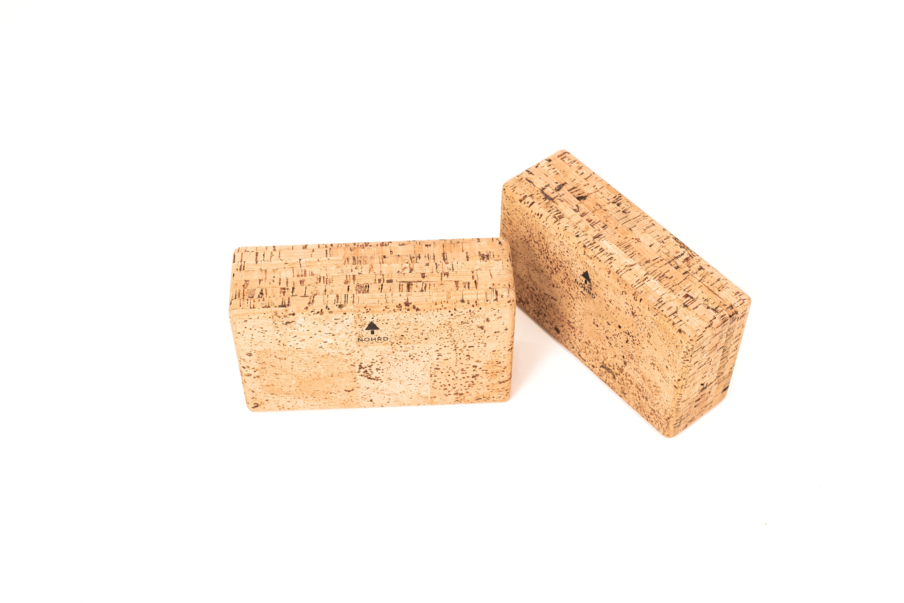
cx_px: 452
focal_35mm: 50
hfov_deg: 39.6
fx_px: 1255
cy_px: 302
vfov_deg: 27.0
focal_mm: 50
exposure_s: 1/13
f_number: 7.1
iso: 100
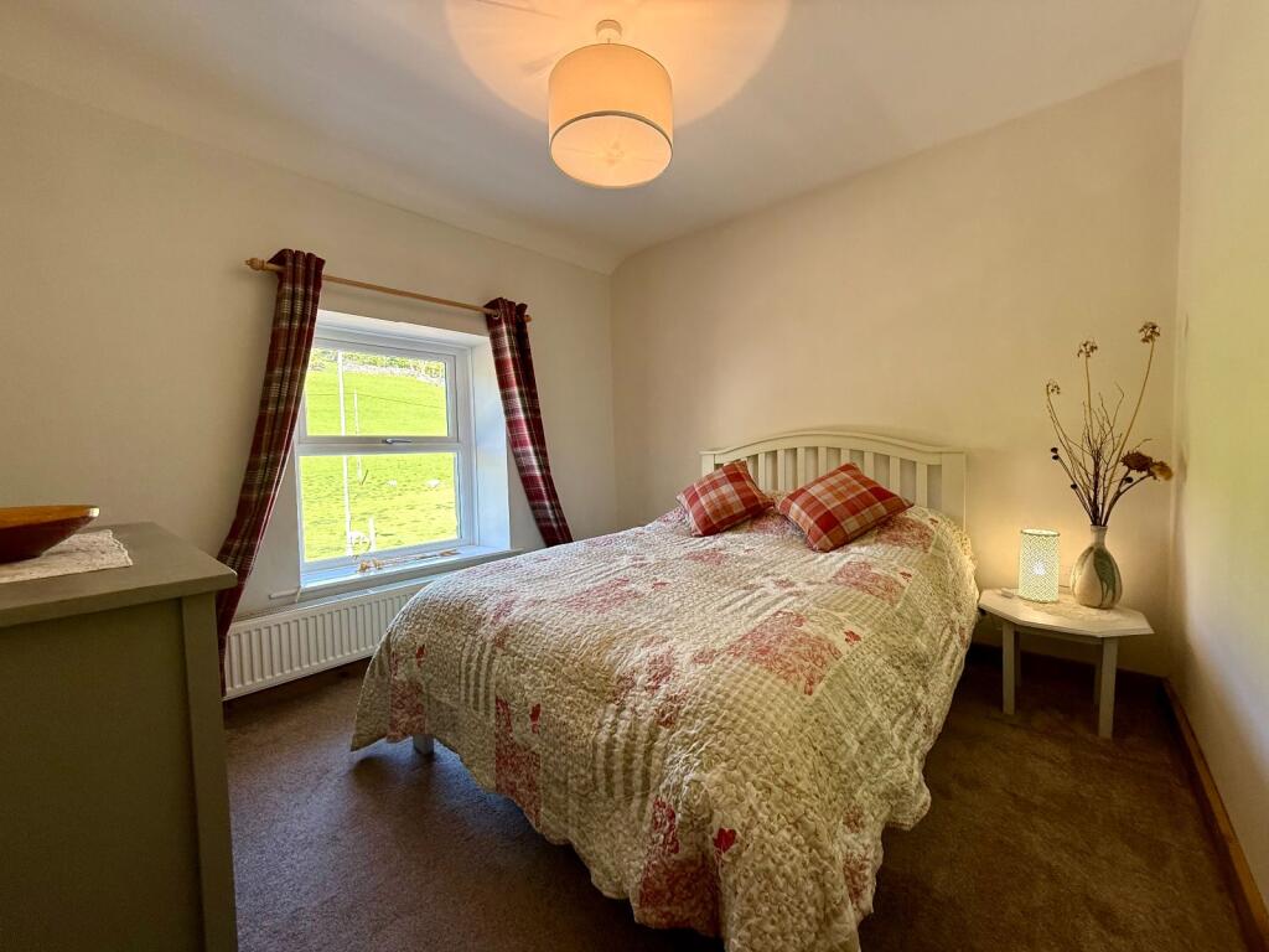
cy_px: 476
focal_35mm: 14
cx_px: 634
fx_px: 513
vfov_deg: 85.7
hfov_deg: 102.1
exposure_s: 1/100
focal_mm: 2.22
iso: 125
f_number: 2.2
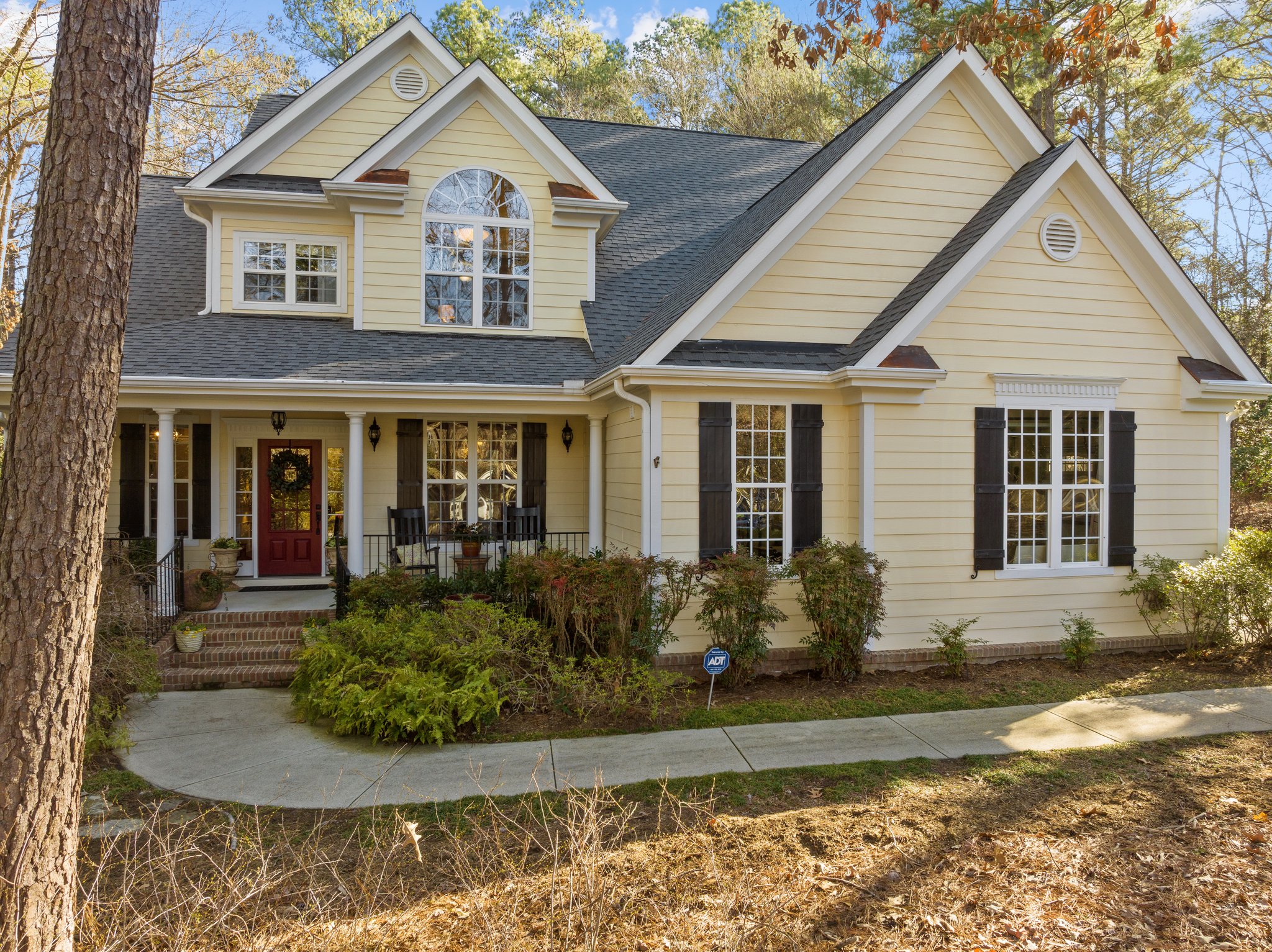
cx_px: 636
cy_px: 476
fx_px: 881
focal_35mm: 24
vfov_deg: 56.8
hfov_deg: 71.6
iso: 130
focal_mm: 12.29
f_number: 5.6
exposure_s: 1/15
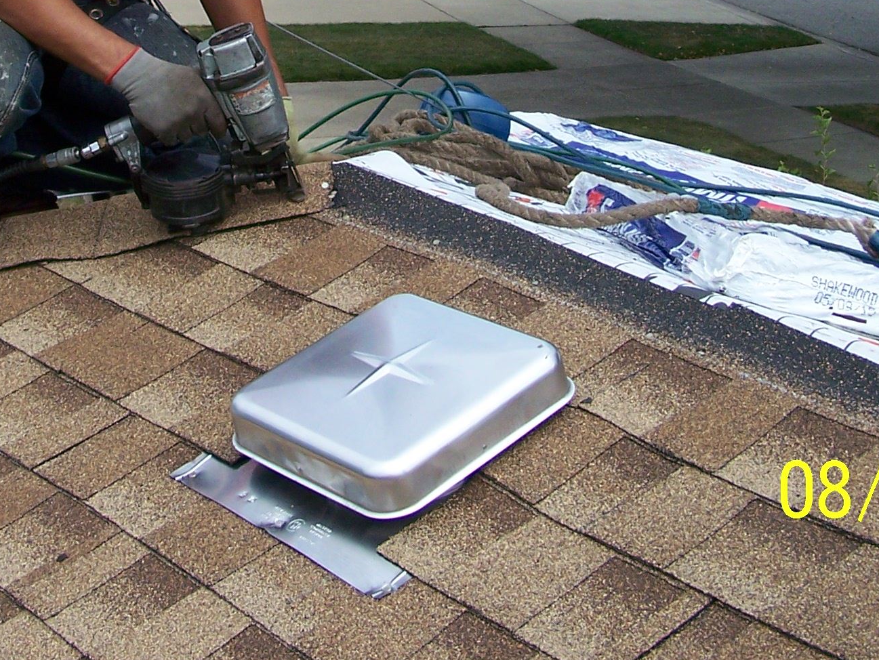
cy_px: -47
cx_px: 295
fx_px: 2109
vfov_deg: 17.3
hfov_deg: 23.4
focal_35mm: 83
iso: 80
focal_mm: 6.3
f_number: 4
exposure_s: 1/640
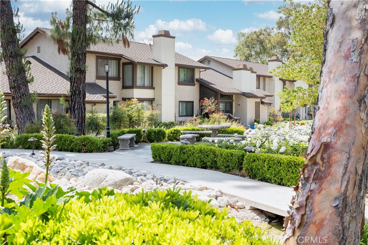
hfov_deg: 46.4
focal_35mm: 42
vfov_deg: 31.9
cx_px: 184
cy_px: 122
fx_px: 429
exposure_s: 1/2000
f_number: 5
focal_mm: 28
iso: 400
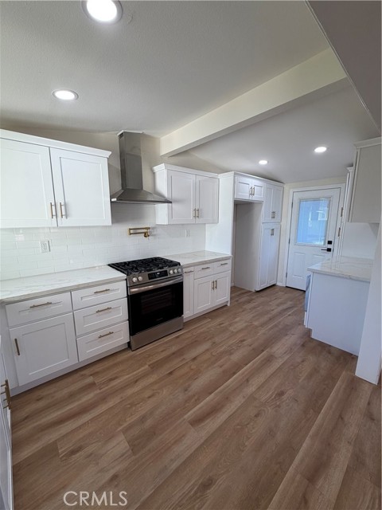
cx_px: 191
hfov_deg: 85.7
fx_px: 206
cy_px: 255
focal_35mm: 14
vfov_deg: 102.1
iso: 80
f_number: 2.2
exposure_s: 1/120
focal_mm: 2.22
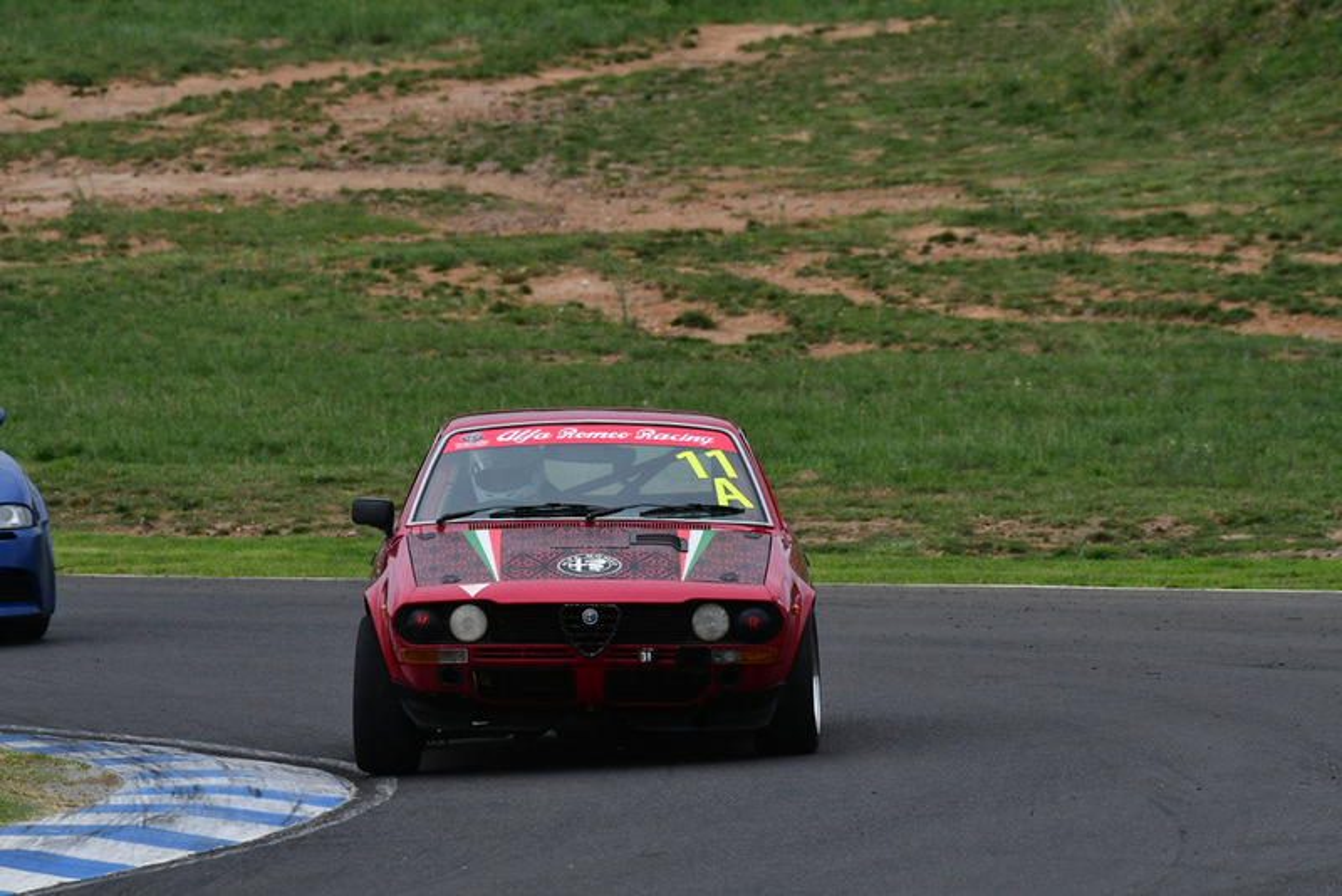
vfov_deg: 2.4
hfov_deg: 3.5
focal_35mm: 585
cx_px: 671
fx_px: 21814
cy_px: 448
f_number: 11
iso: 1000
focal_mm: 390
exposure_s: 1/640
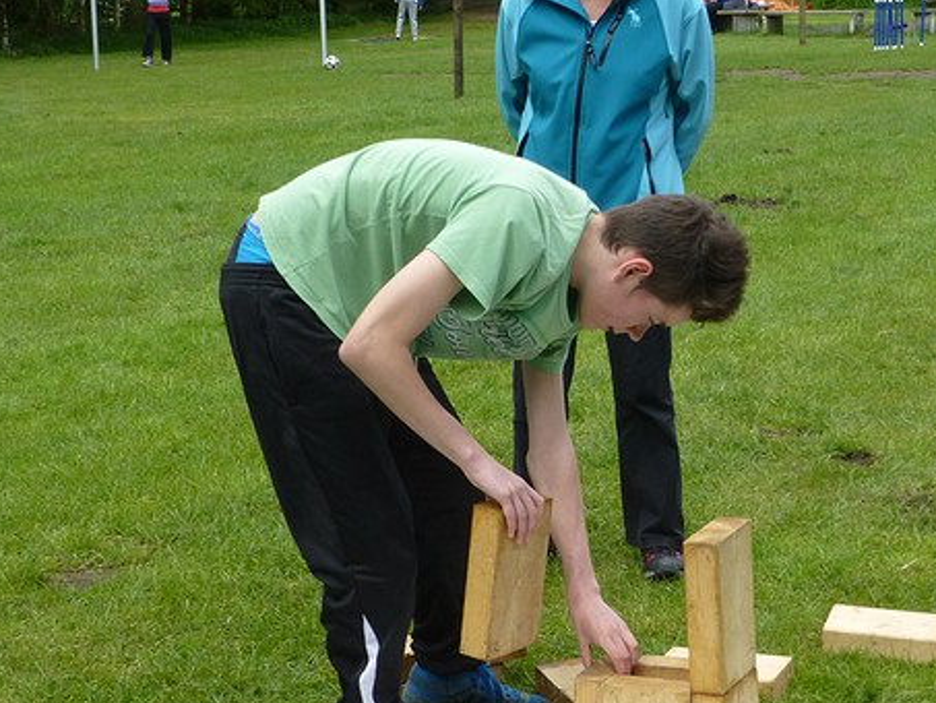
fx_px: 2245
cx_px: 595
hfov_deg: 23.5
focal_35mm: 83
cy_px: 469
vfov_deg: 17.7
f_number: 4.2
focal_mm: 8.5
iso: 100
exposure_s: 1/250
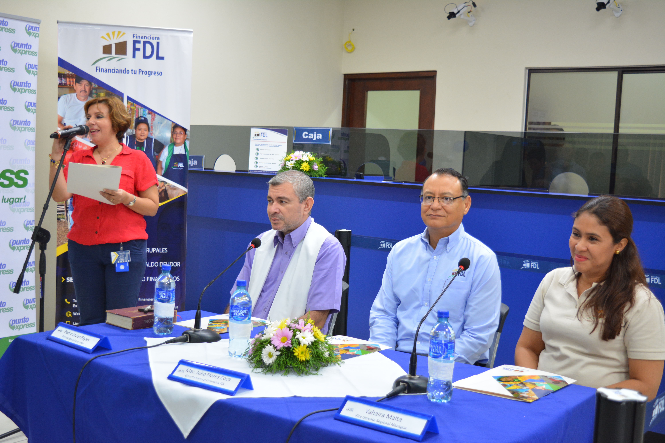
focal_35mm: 45
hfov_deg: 43.6
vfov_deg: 29.9
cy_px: 222
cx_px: 332
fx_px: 831
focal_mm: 30
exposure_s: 1/30
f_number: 5
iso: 720
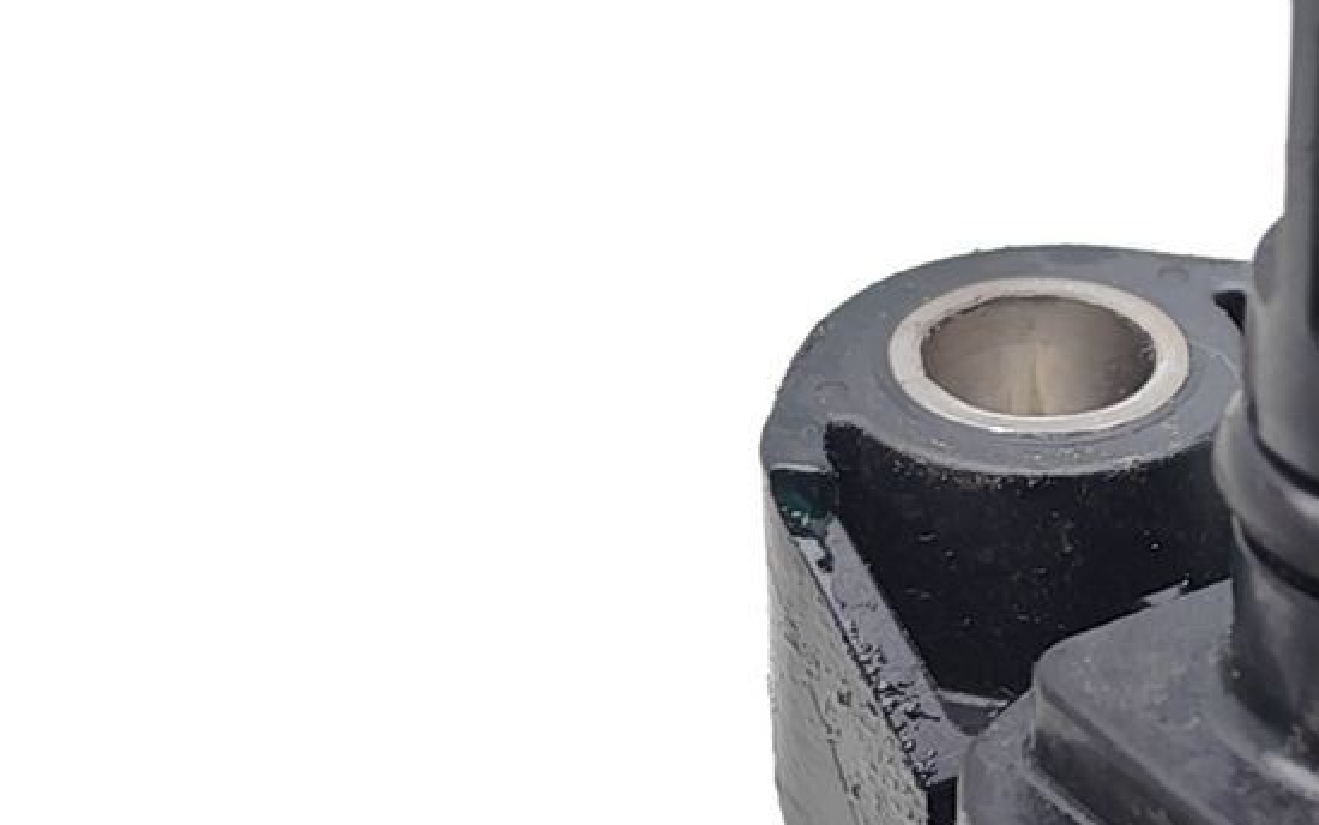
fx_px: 5321
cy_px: 681
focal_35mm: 148
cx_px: 1228
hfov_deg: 14.0
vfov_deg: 8.8
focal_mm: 6.19
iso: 100
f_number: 1.65
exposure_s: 1/100
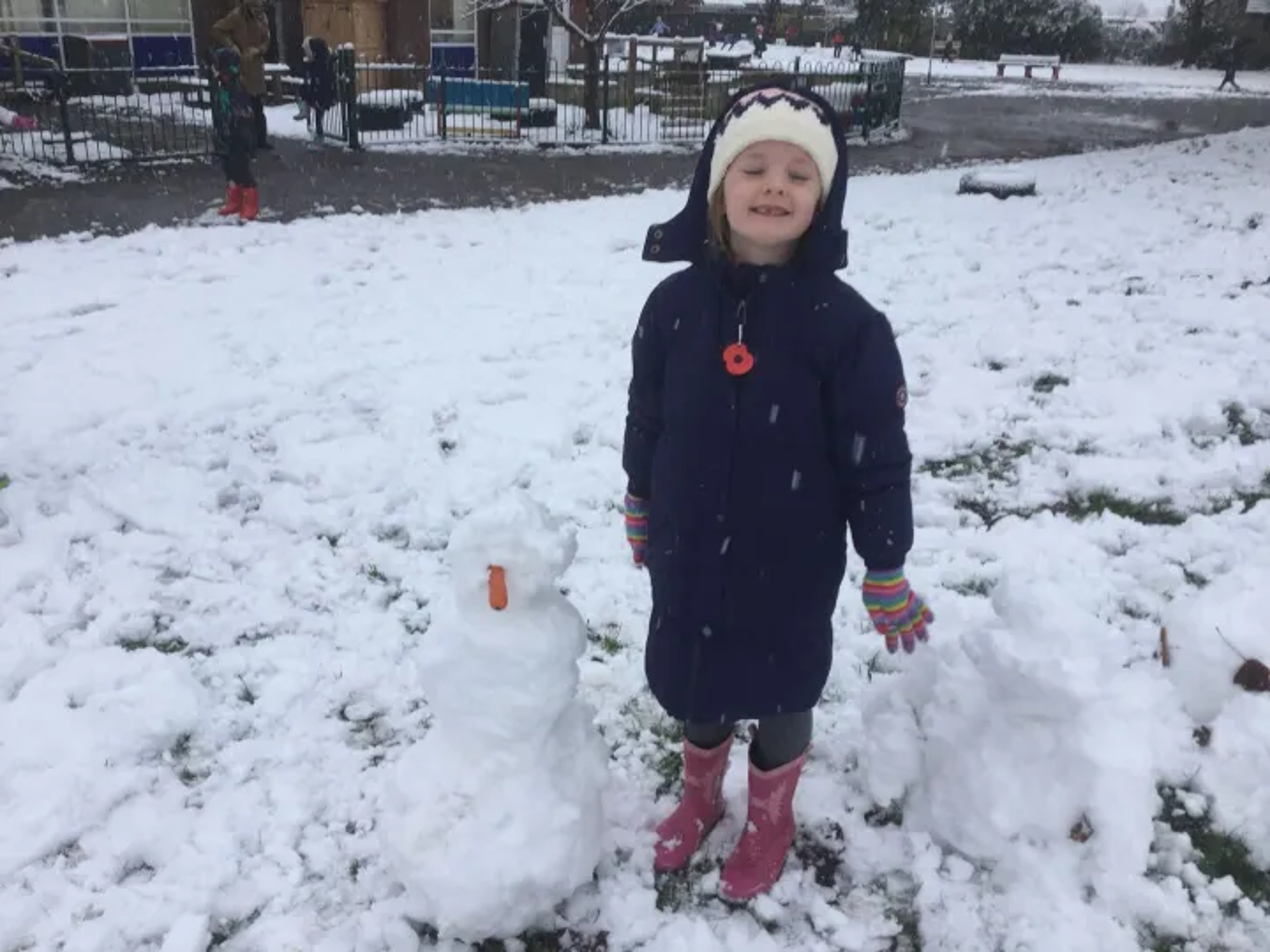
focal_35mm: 31
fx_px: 1137
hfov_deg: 58.4
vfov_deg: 45.4
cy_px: 476
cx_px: 635
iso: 25
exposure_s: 1/122
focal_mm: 3.3
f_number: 2.4
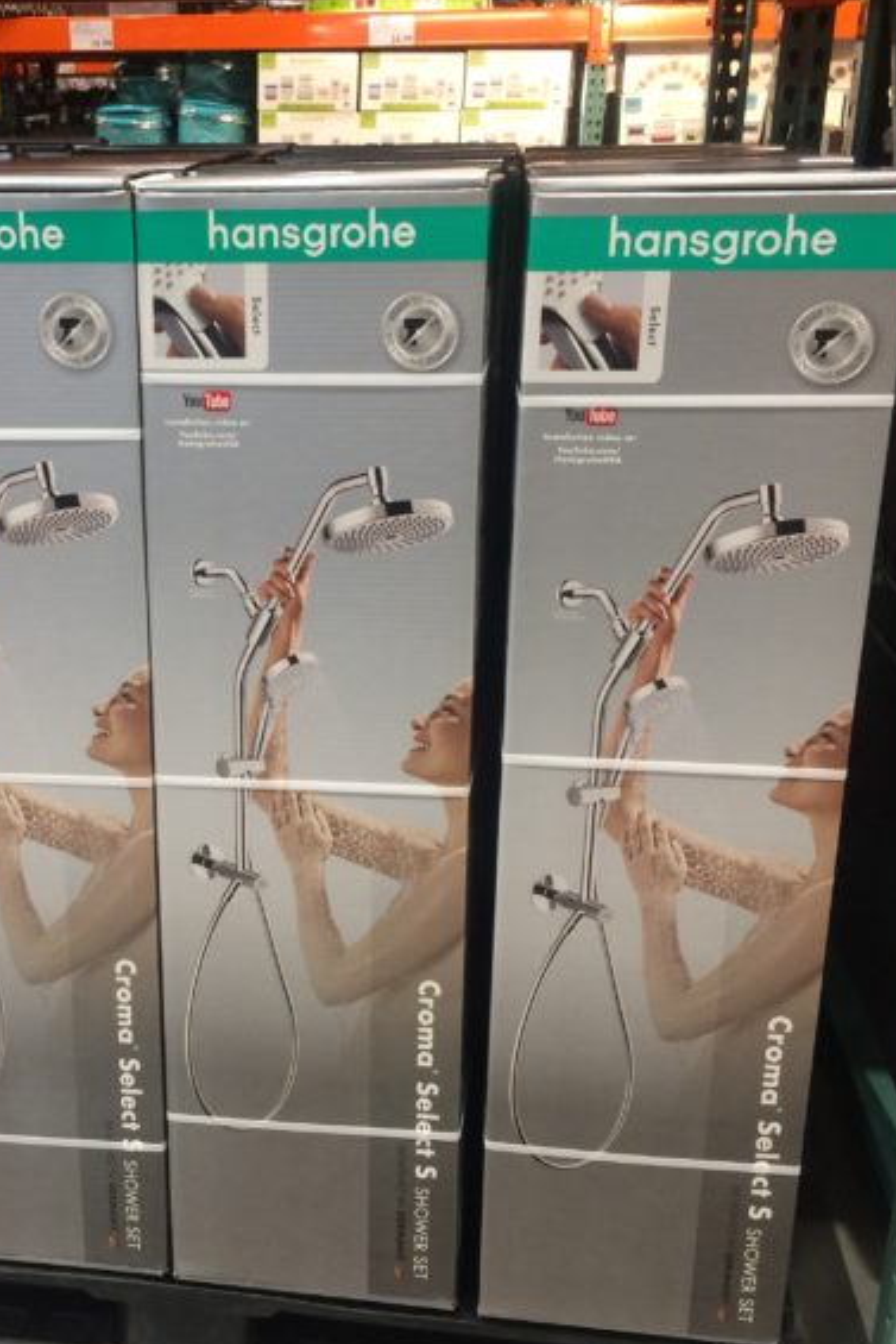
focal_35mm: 41
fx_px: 1530
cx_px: 242
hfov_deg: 32.1
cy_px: 676
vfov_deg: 47.4
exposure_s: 1/30
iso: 100
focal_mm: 4.15
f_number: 2.2
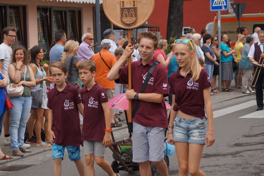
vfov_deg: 15.2
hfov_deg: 22.6
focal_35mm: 90
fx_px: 659
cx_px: 132
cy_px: 88
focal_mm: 60
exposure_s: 1/320
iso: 100
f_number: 4.5
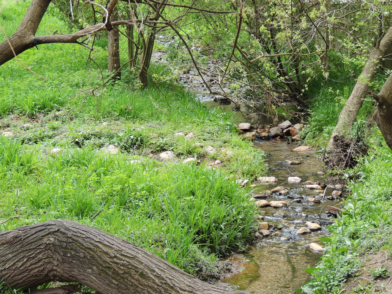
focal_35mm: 105
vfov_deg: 14.1
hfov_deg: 18.7
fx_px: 1189
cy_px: 147
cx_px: 196
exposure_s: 1/160
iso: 100
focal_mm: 18.7
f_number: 4.2
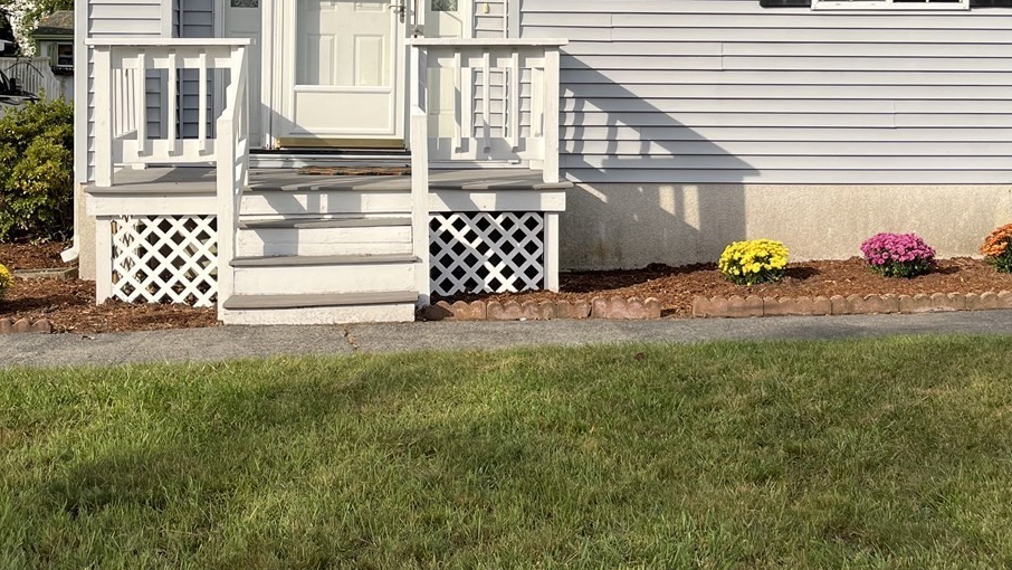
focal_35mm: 48
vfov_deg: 24.3
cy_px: 61
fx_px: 1288
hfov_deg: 42.9
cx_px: 487
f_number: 1.6
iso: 50
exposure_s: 1/3215
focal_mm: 5.1
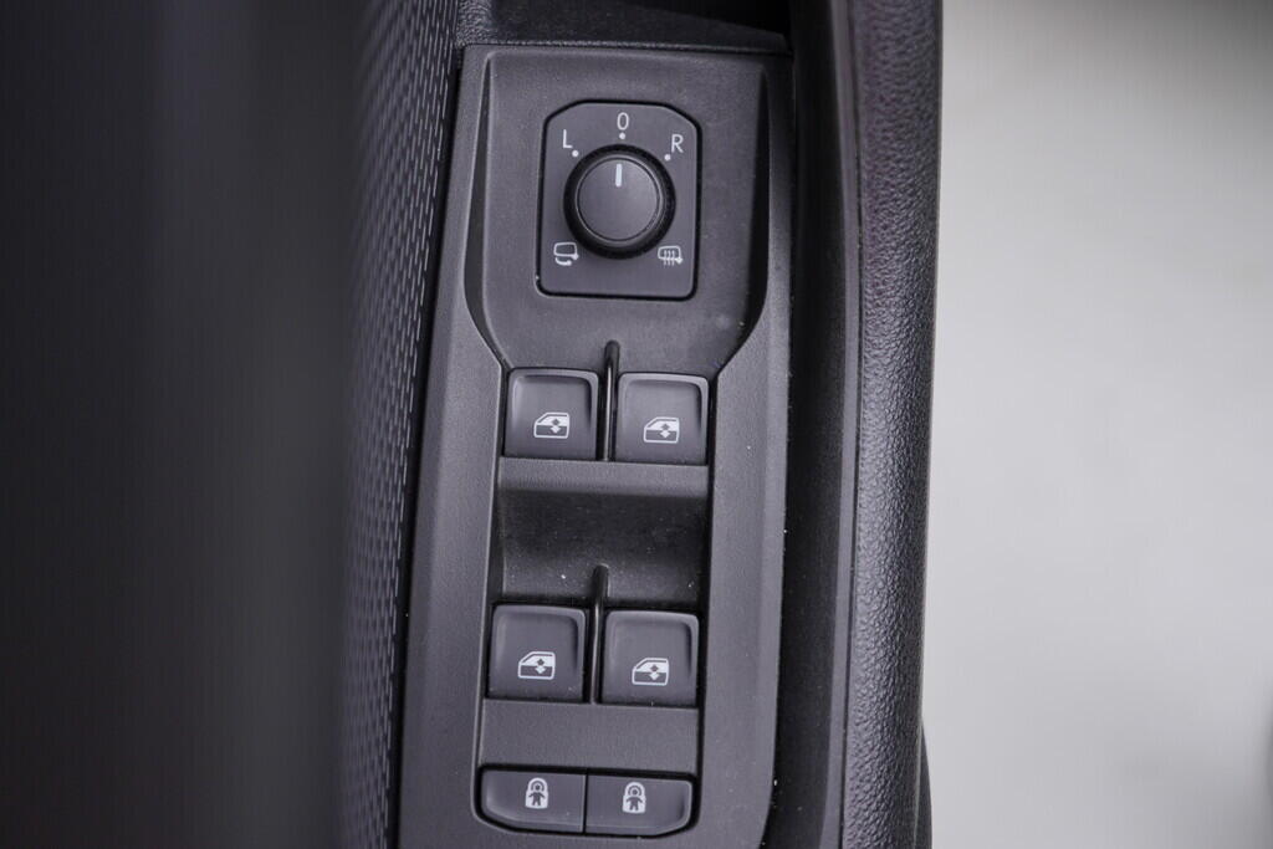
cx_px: 636
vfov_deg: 36.9
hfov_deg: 53.1
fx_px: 1273
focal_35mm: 36
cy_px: 424
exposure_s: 1/40
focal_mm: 24
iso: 125
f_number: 2.8
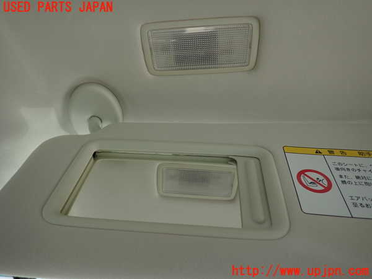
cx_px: 186
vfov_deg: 54.9
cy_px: 140
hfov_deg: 69.4
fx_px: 269
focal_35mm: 25
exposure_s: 1/320
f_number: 2
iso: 100
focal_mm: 4.5
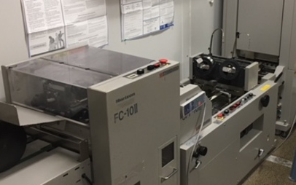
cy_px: 88
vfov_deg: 24.4
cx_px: 205
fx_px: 428
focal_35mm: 53
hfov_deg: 37.6
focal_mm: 4.15
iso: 125
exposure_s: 1/30
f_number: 2.2
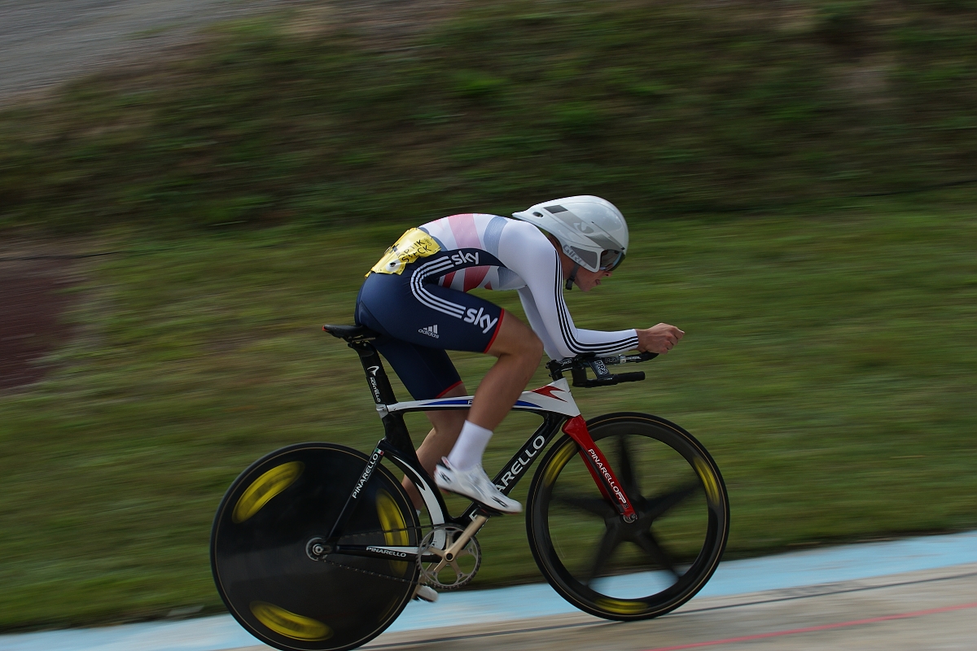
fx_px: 2239
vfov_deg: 16.6
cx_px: 488
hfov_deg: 24.6
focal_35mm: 82
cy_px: 326
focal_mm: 55
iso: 80
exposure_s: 1/125
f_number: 8
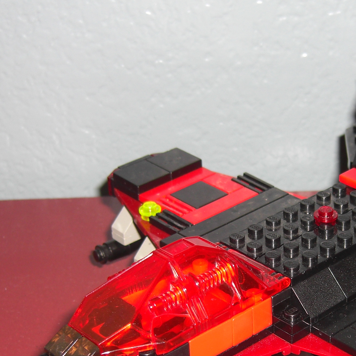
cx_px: 272
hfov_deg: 20.5
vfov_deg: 20.4
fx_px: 977
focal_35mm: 84
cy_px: 291
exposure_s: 1/60
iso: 80
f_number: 2.8
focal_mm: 7.9
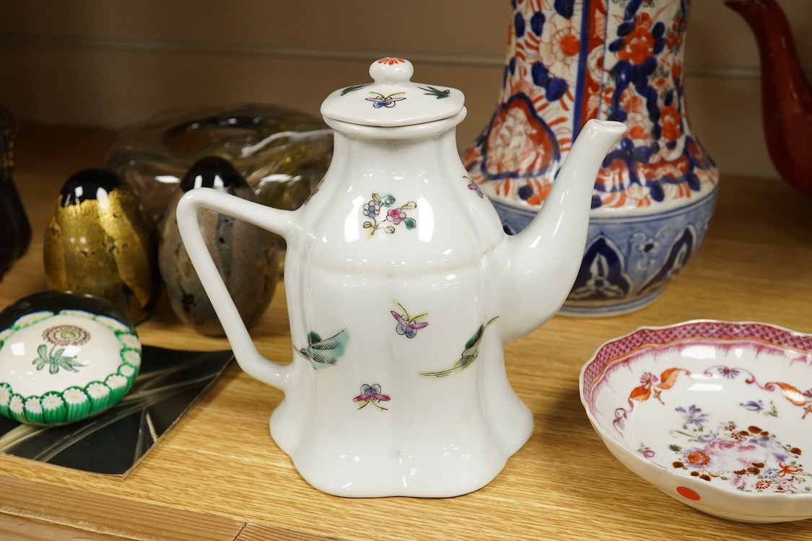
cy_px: 270
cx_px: 406
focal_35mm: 45
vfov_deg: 29.9
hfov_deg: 43.6
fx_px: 1015
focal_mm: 30
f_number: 10
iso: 2500
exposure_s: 1/160
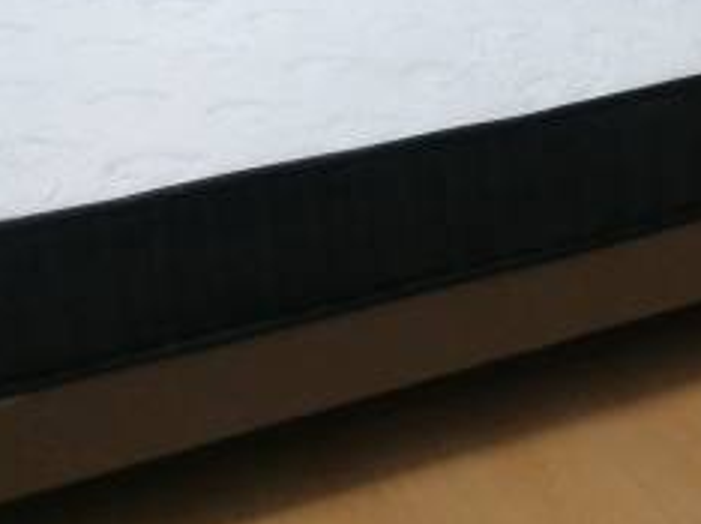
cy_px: -99
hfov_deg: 21.1
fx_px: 1800
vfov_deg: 15.9
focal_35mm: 89
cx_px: 734
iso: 250
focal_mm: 5.4
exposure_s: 1/100
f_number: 1.8
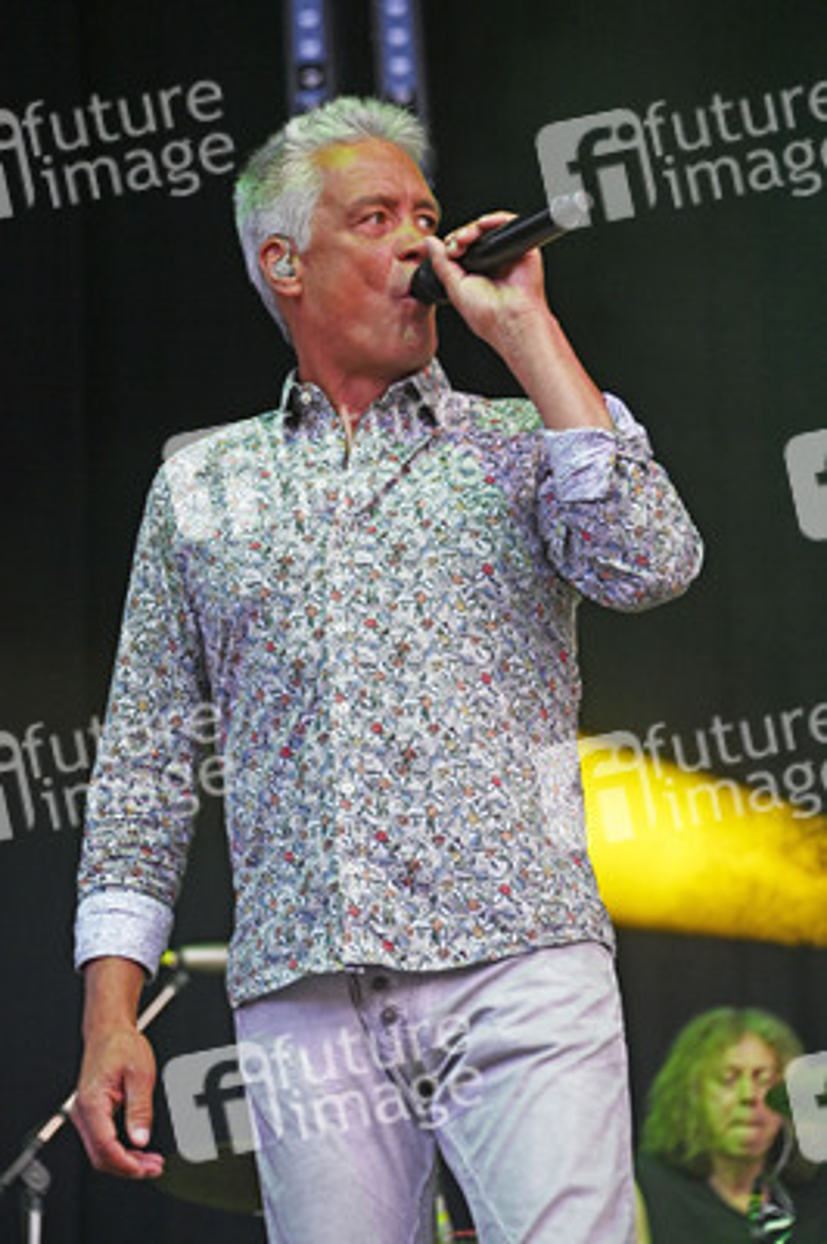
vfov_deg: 12.8
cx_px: 414
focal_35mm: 160
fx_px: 5522
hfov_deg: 8.6
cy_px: 622
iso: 640
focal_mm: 160
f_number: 5.6
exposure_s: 1/250
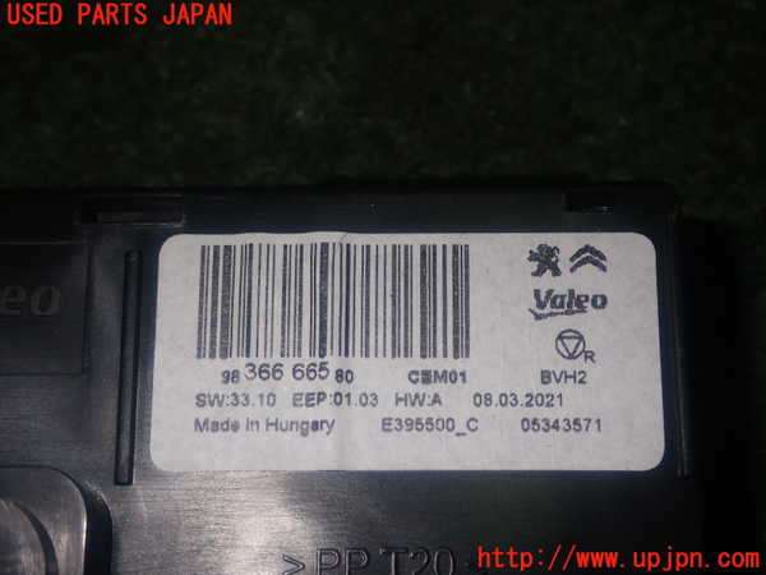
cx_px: 383
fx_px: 1372
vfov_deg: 23.7
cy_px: 288
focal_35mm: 62
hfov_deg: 31.2
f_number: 10
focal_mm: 11.09
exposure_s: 1/60
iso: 200
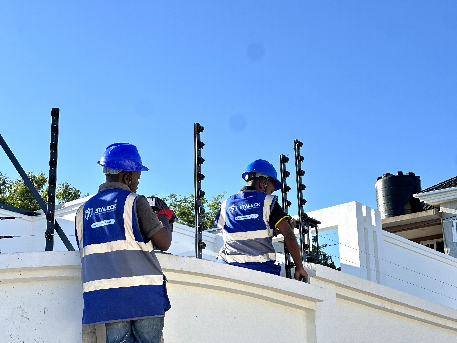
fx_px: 1017
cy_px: 172
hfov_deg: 25.3
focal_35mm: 77
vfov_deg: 19.1
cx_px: 228
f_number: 2.8
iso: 32
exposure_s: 1/508
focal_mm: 9
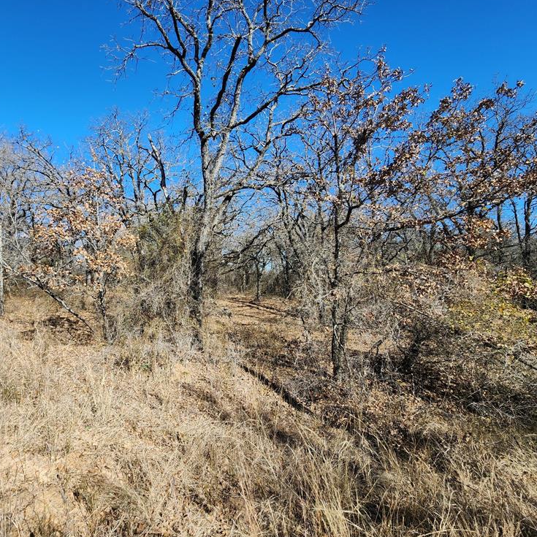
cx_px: 210
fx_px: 281
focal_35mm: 16
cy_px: 262
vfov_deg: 87.4
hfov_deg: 86.2
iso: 50
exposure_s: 1/1199
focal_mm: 2.2
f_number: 2.2
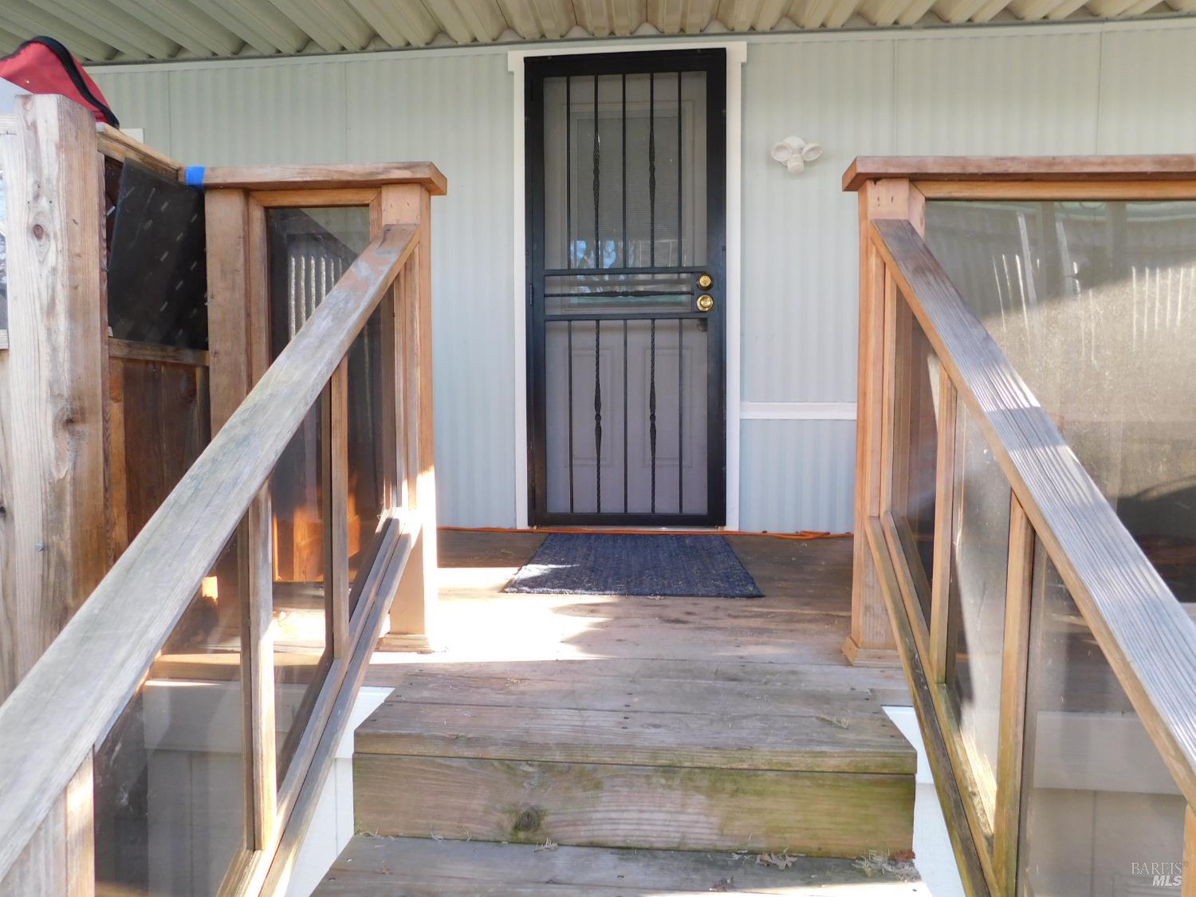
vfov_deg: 58.9
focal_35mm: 23
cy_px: 448
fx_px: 795
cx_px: 598
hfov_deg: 73.9
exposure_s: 1/50
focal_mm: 4
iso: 125
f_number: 3
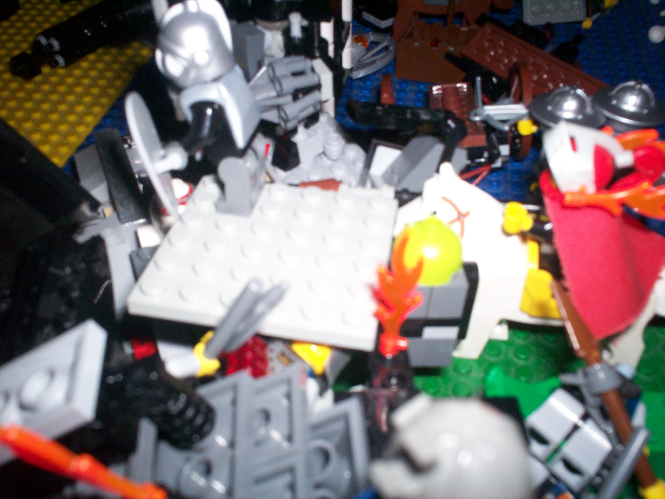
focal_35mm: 36
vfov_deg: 39.7
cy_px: 250
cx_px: 332
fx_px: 692
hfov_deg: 51.4
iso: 140
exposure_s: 1/60
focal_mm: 6
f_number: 4.5
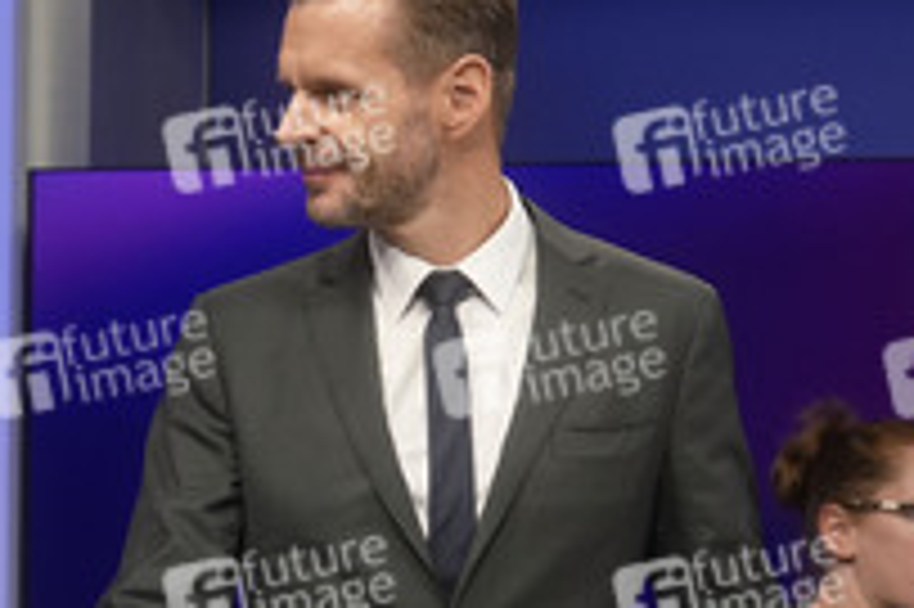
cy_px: 477
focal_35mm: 100
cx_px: 160
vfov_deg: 13.6
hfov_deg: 20.2
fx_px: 2537
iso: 640
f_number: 2.8
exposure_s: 1/160
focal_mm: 30
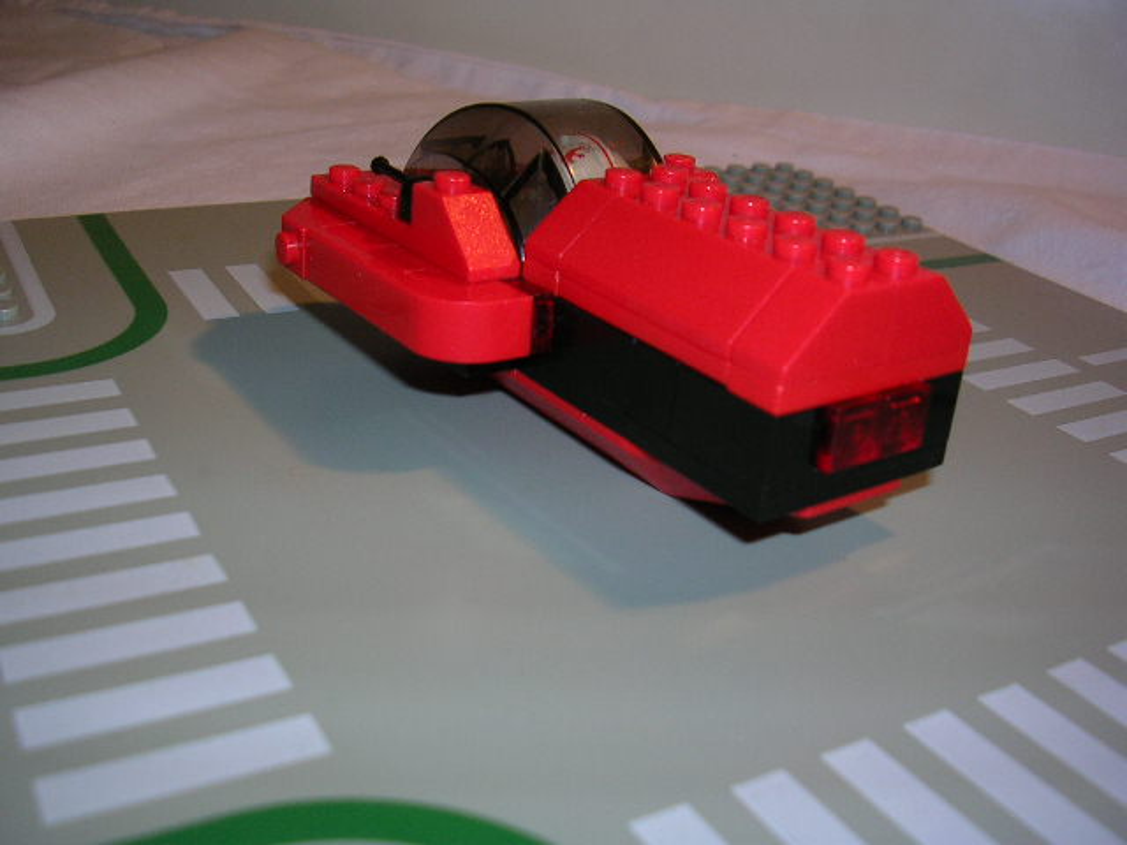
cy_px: 422
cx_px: 564
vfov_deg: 37.7
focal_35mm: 38
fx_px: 1237
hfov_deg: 49.0
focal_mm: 5.8
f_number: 2.8
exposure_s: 1/60.1
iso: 50
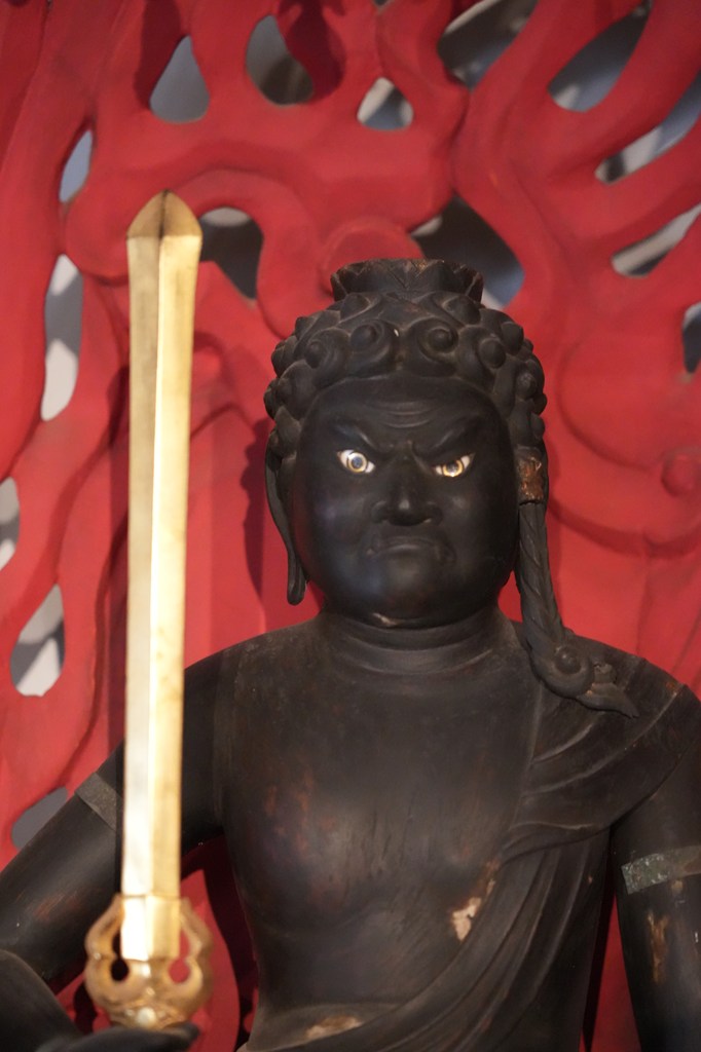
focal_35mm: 100
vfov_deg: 20.4
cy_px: 526
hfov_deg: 13.7
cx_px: 350
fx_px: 2923
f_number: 4
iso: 12800
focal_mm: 100
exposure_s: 1/125
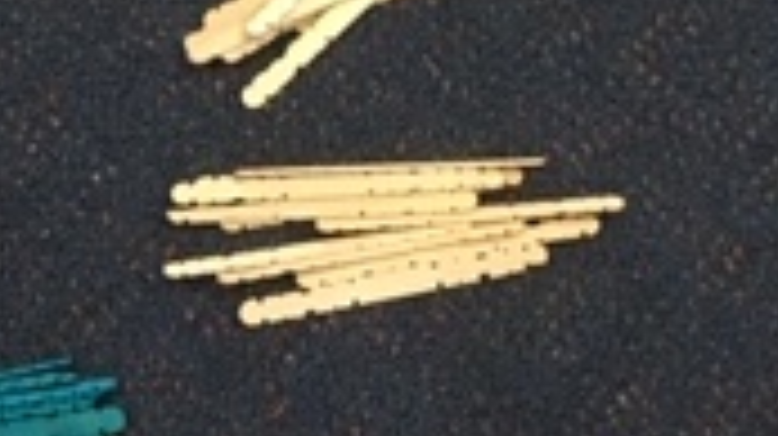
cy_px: 346
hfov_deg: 18.3
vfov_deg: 10.3
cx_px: 301
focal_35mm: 117
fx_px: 2412
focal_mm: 4.15
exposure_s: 1/33
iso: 200
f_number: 2.2
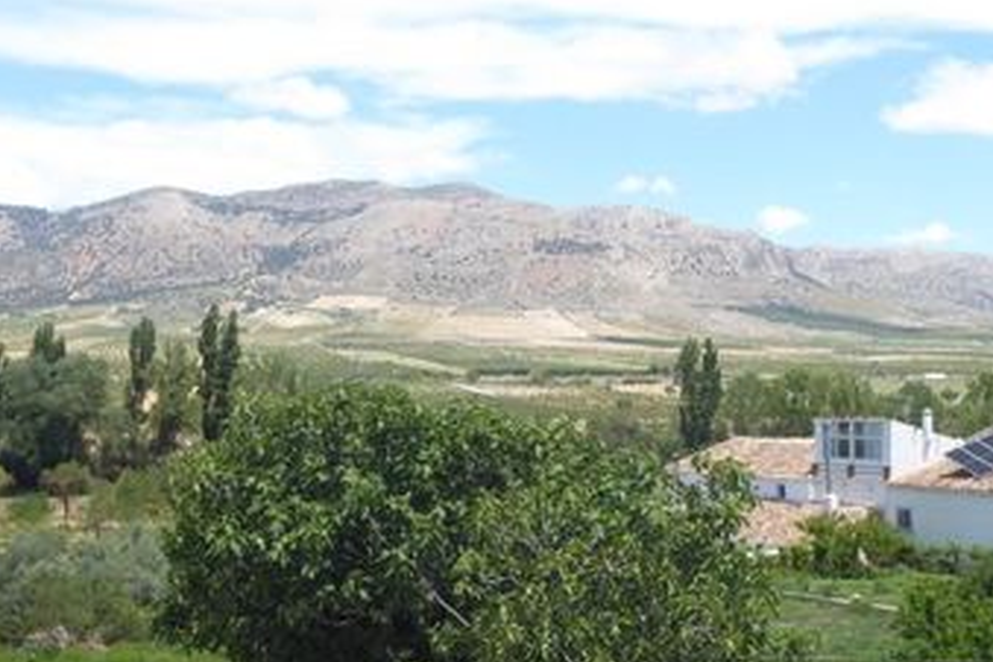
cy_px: 322
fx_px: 1489
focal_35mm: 54
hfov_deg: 36.7
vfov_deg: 25.1
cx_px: 599
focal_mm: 4.3
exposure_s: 1/500
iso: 80
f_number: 3.3
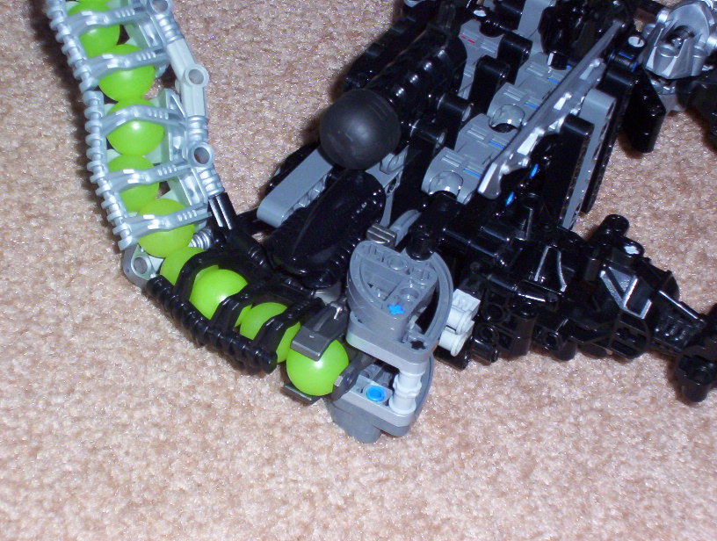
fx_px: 1910
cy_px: 270
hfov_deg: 21.3
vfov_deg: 16.1
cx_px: 358
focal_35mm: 92
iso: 140
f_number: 4.33
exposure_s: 1/72.2
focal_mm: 14.19
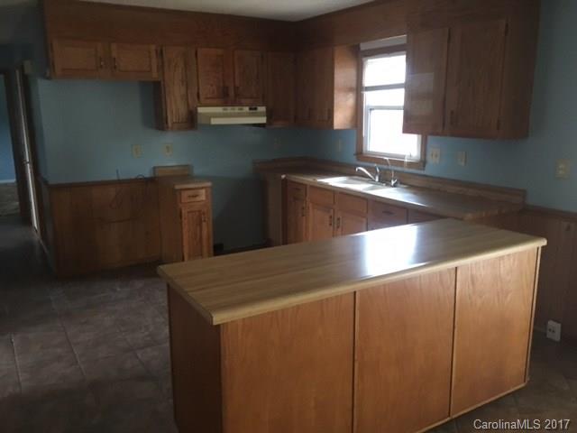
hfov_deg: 61.7
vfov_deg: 48.2
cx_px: 288
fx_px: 483
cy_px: 216
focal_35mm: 29
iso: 200
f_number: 2.2
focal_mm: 4.15
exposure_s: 1/15
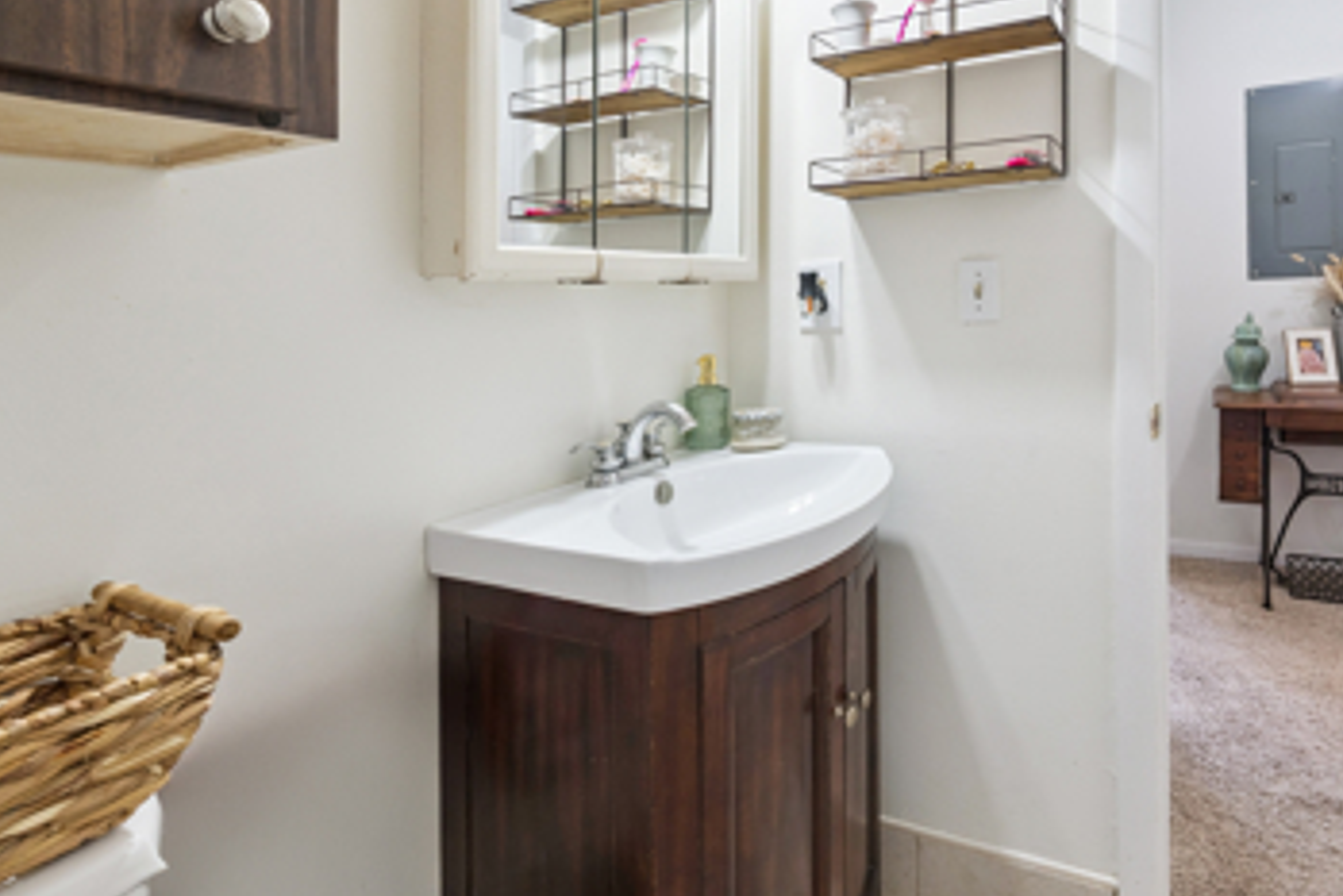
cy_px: 569
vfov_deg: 66.3
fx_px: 672
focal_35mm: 18
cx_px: 833
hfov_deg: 88.3
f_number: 8
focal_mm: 14
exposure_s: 1/30
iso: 400
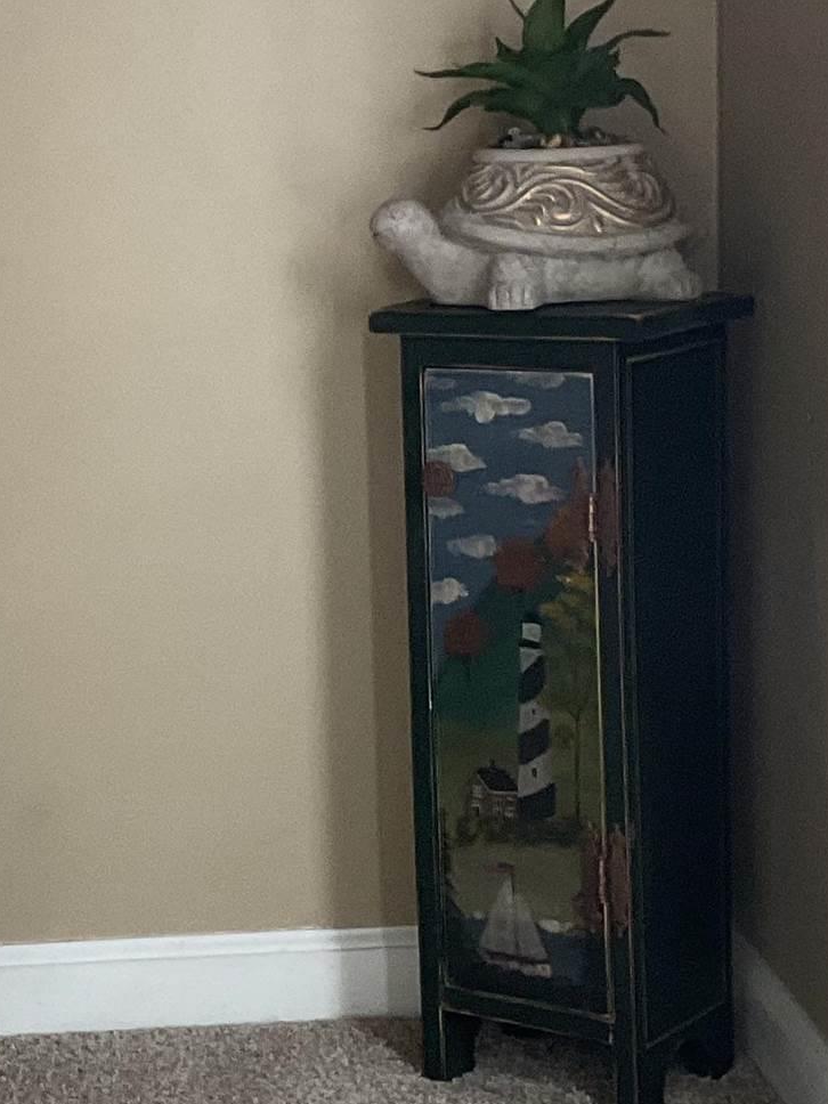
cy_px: 528
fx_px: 2934
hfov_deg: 15.9
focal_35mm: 92
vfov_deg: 21.3
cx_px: 96
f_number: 1.8
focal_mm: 3
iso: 80
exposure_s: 1/60
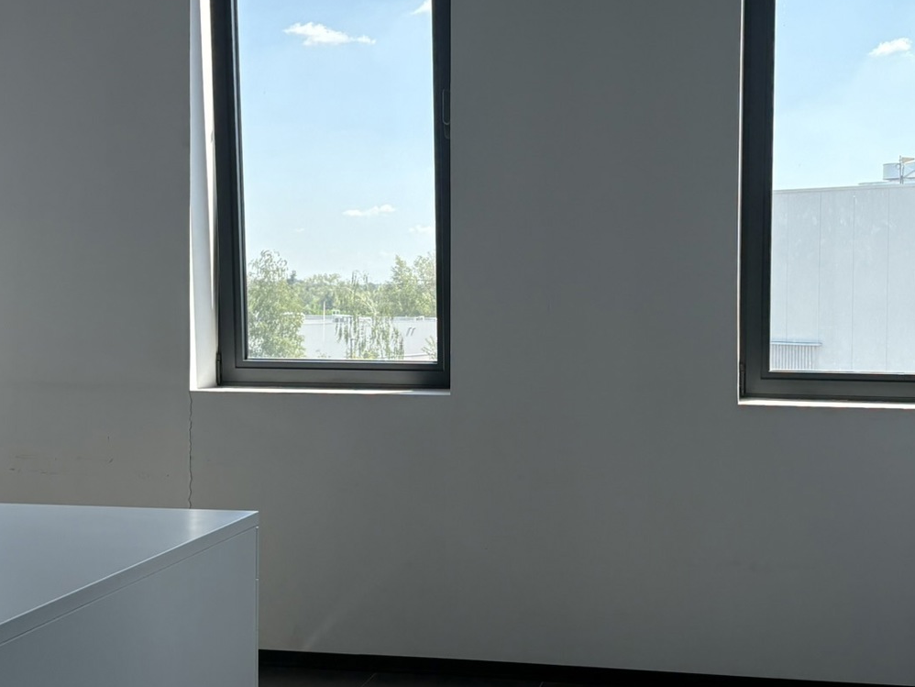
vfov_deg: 29.1
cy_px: 329
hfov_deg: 38.0
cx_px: 546
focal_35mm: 50
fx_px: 1322
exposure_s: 1/1239
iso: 64
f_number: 1.6
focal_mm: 5.96
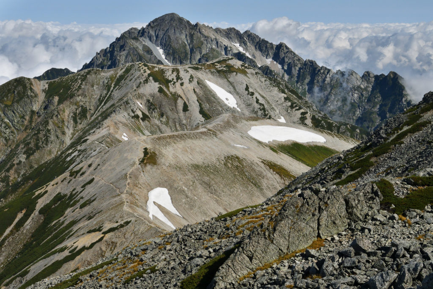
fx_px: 830
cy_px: 144
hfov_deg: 29.2
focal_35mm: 69
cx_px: 216
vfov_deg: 19.7
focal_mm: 46
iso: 400
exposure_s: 1/4000
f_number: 11
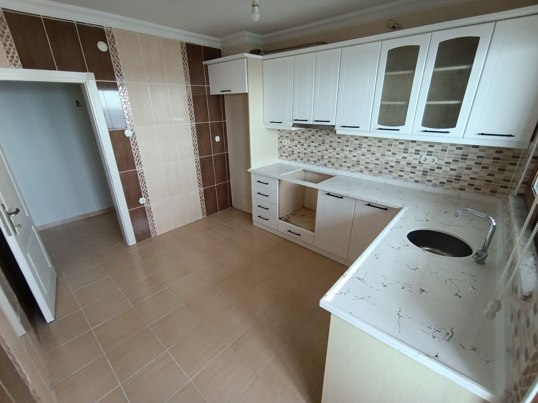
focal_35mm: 16
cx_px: 269
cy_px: 202
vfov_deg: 78.1
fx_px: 249
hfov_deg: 94.5
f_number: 2.2
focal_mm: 1.65
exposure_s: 1/100
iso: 320
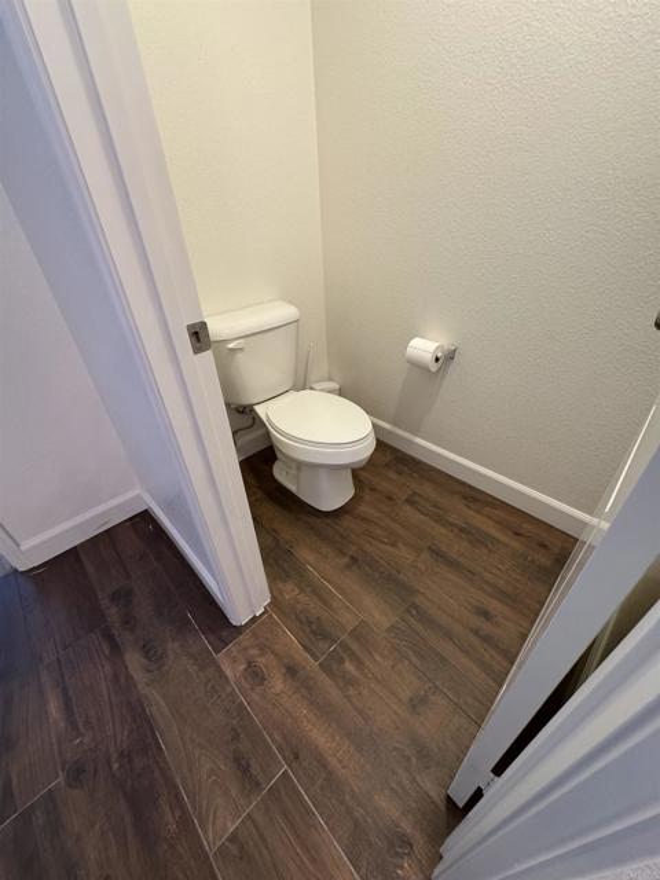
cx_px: 330
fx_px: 356
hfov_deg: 85.7
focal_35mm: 14
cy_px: 440
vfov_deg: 102.1
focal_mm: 2.22
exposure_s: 1/60
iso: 320
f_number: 2.2
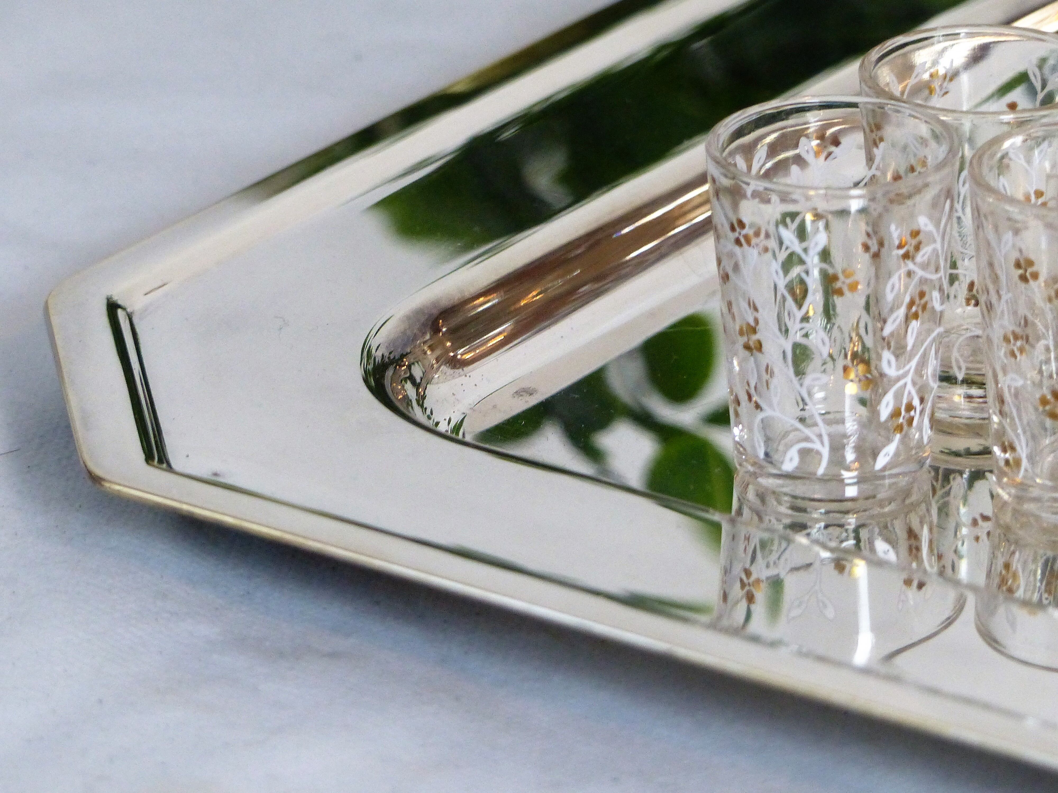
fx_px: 9750
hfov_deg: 6.2
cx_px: 529
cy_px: 396
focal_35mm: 319
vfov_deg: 4.7
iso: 400
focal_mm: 52.3
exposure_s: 1/60
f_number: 2.8
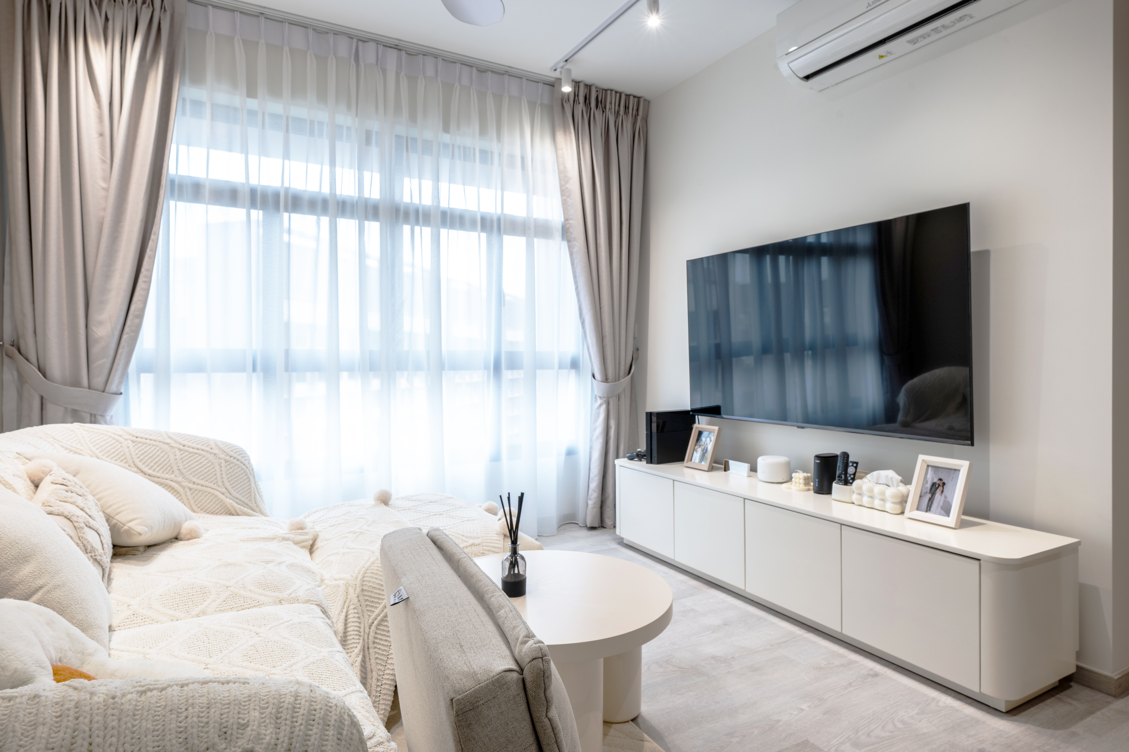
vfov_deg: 61.9
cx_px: 564
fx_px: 627
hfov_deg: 84.0
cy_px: 376
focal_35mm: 20
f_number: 11
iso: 100
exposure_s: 1/3
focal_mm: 20
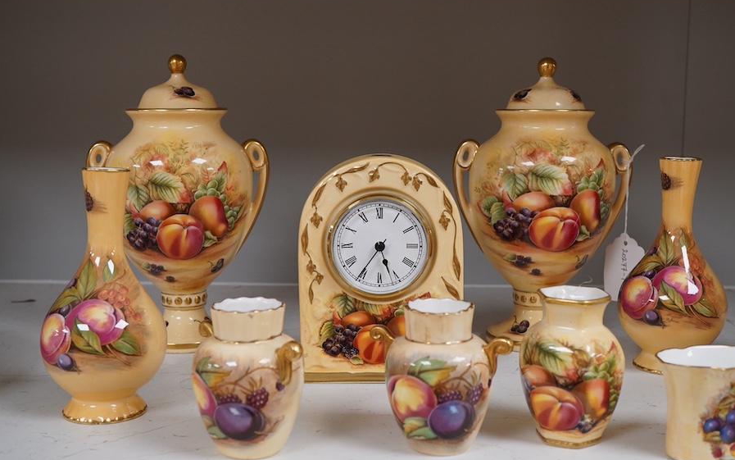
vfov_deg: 28.0
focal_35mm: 46
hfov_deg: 43.5
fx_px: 922
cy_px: 236
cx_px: 367
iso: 1250
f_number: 9
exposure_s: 1/125
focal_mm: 30
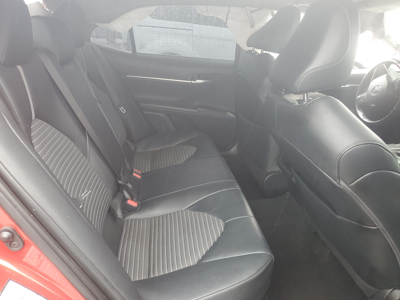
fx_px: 300
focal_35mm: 26
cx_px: 200
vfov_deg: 53.1
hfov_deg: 67.3
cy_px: 150
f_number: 1.5
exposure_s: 1/60.2
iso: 96
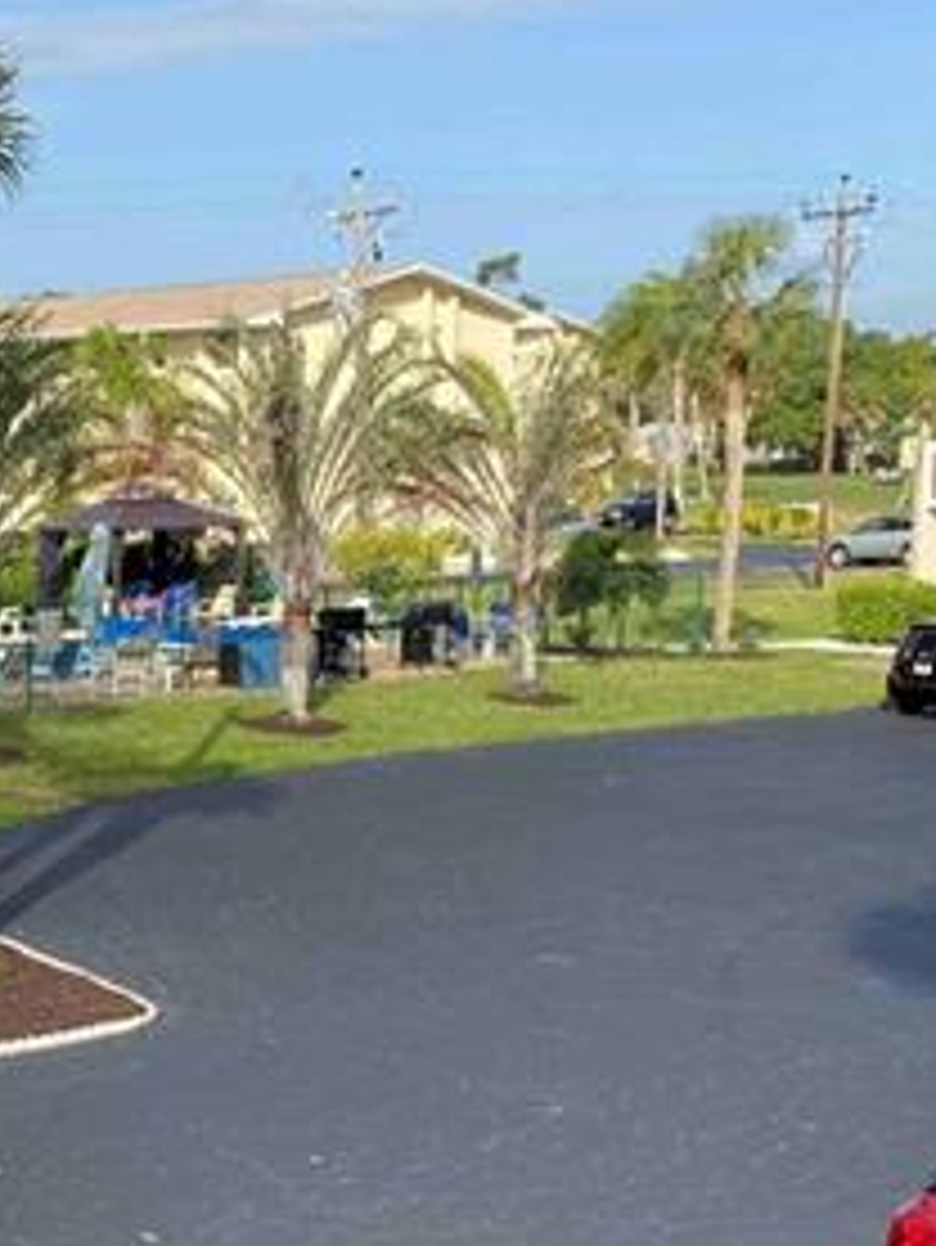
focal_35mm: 72
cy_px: 1003
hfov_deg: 19.9
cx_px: 22
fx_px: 2594
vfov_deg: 26.5
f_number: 1.8
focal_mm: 4.25
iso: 32
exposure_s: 1/1961
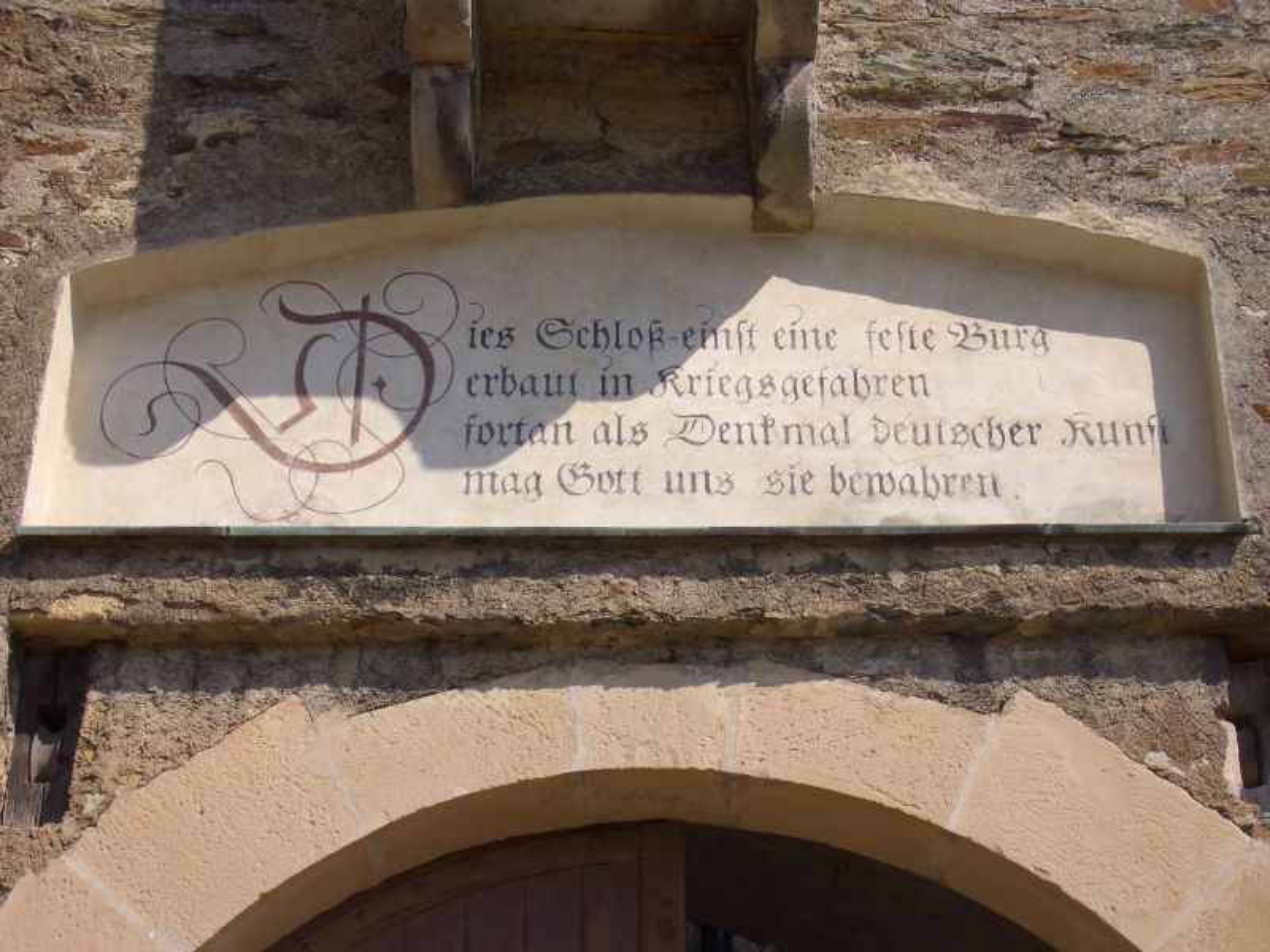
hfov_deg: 31.2
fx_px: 2275
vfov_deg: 23.7
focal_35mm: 62
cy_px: 476
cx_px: 635
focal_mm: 10.2
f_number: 5.6
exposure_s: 1/250
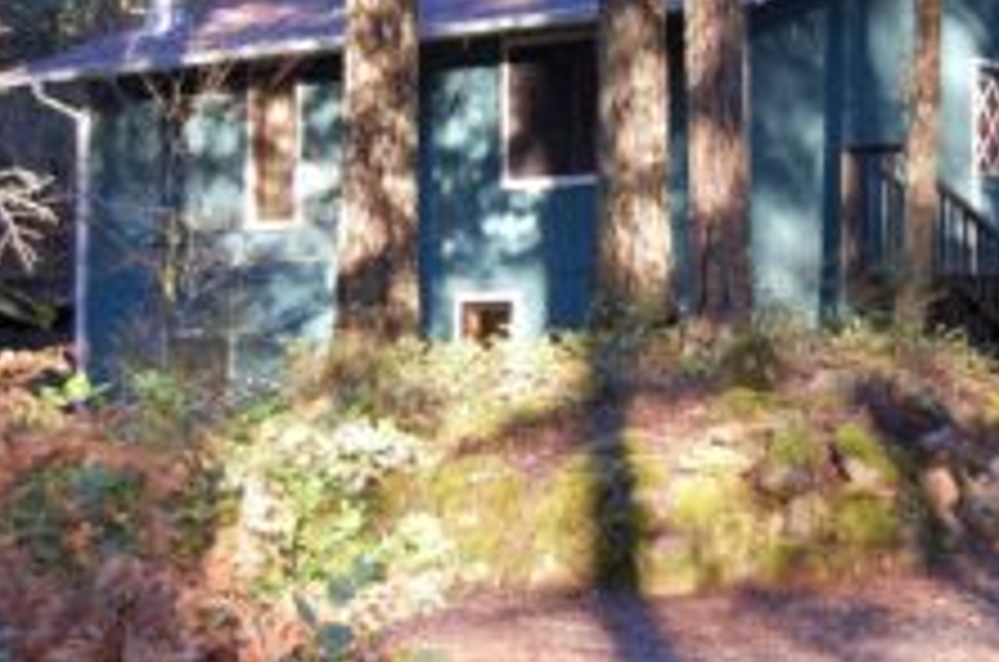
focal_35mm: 92
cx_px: 644
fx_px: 2548
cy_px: 214
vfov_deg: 14.8
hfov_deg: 22.1
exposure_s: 1/40
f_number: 4.5
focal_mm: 34
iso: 400
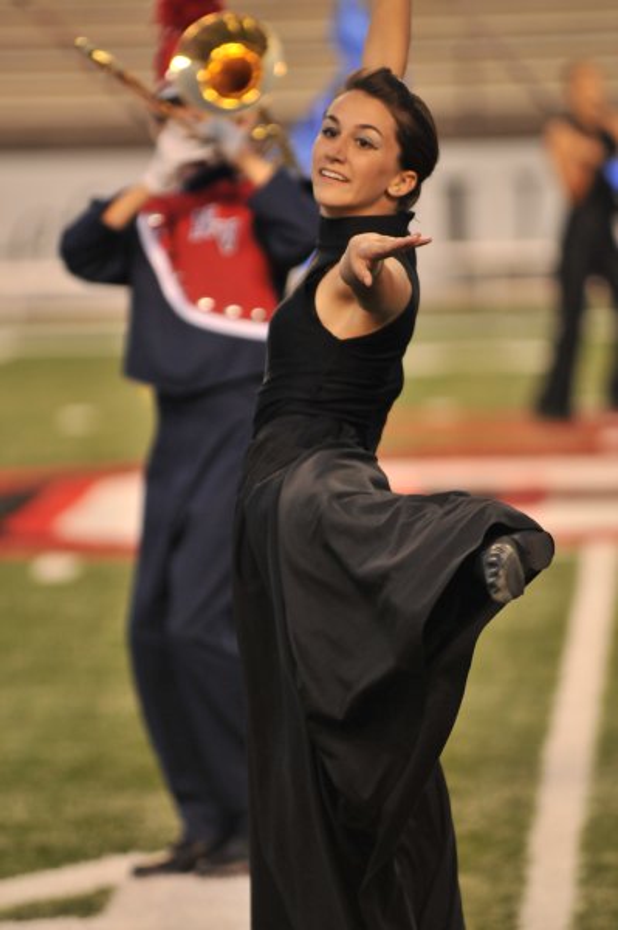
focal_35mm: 300
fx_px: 7738
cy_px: 465
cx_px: 309
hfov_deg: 4.6
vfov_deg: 6.9
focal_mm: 200
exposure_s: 1/400
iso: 800
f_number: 2.8
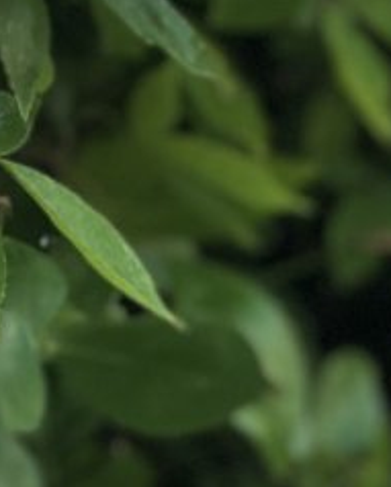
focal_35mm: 341
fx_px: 4923
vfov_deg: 5.5
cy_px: -507
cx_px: 1026
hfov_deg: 4.4
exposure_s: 1/60
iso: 20
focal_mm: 6
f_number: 2.4
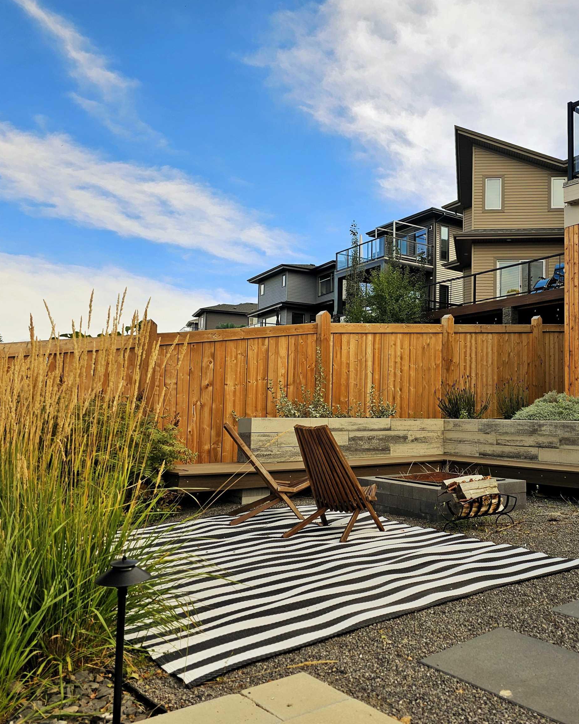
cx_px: 432
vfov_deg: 58.8
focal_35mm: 30
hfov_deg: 46.8
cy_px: 362
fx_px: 643
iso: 12
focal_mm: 6.3
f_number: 1.7
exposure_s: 1/585
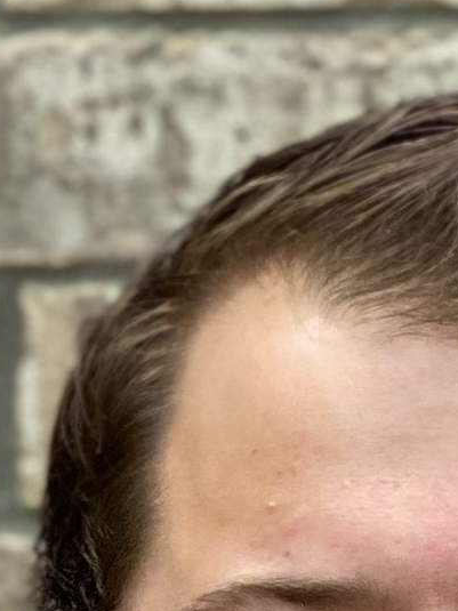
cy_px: 990
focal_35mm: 392
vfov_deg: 5.0
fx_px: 6918
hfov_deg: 3.8
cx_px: 602
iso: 100
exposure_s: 1/122
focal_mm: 6
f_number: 2
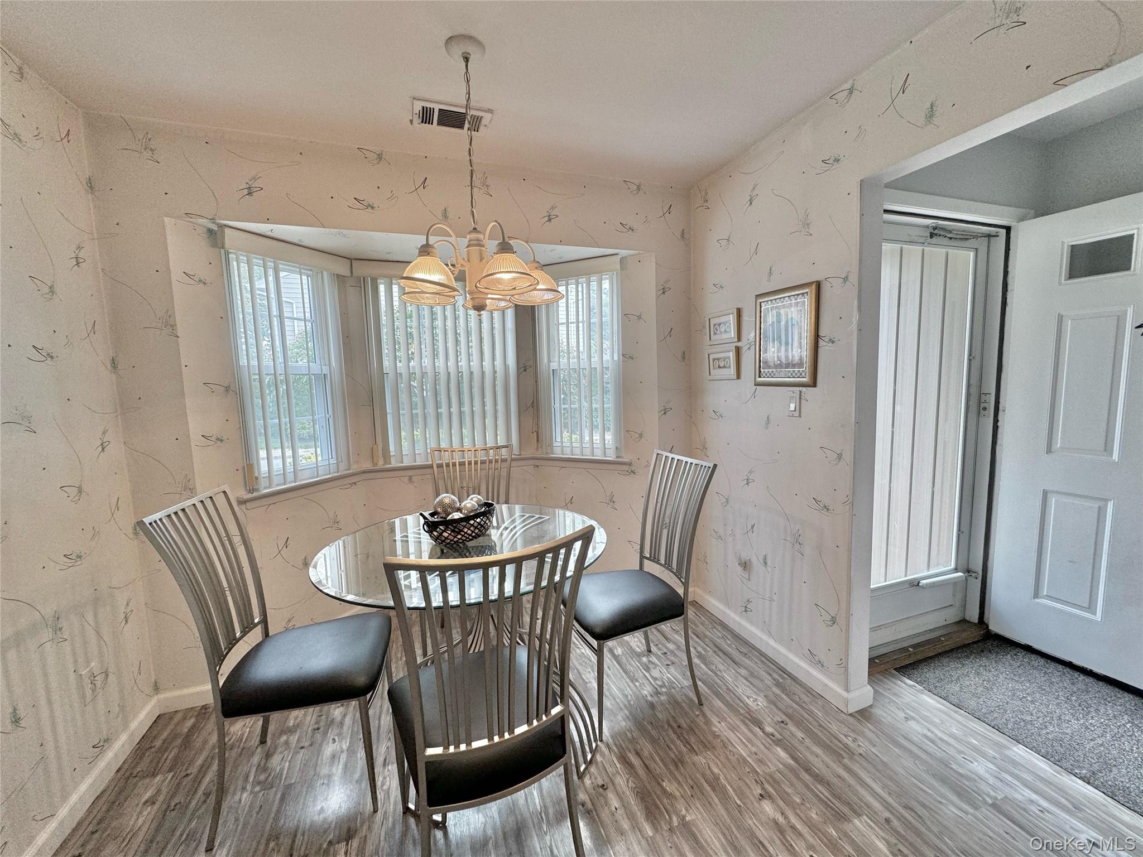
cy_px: 428
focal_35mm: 14
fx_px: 462
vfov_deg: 85.7
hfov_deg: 102.1
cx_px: 572
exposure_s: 1/120
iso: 100
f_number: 2.2
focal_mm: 2.22
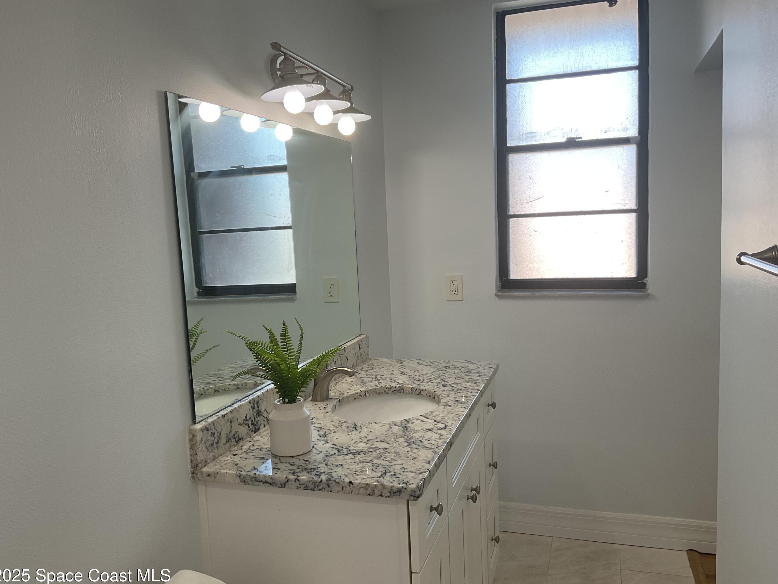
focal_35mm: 30
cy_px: 301
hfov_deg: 60.0
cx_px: 381
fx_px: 674
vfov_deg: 46.8
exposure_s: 1/120
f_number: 1.8
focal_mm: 3
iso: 25
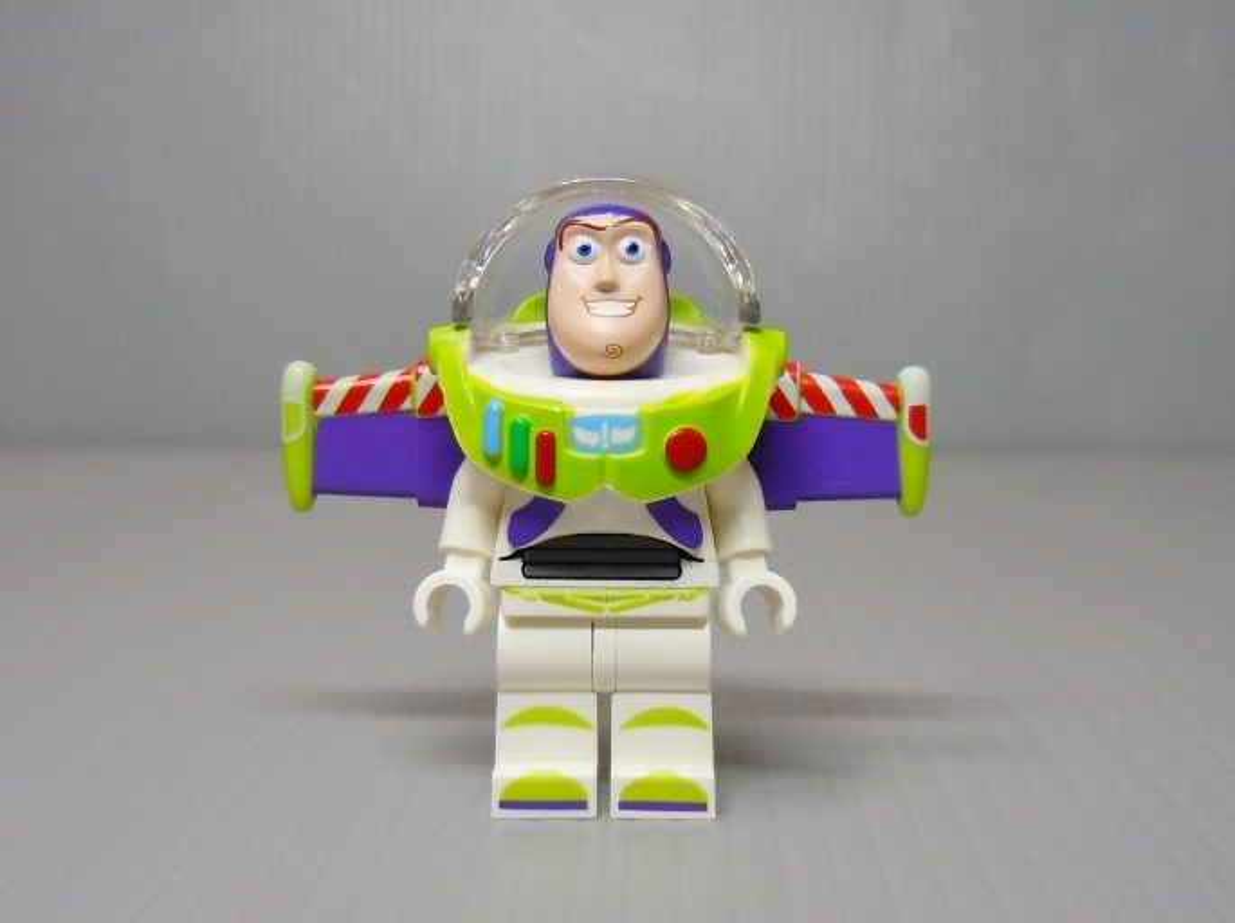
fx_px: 1069
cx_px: 618
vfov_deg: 46.7
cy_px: 462
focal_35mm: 30
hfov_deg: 60.0
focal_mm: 5.4
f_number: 3.5
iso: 200
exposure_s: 1/13
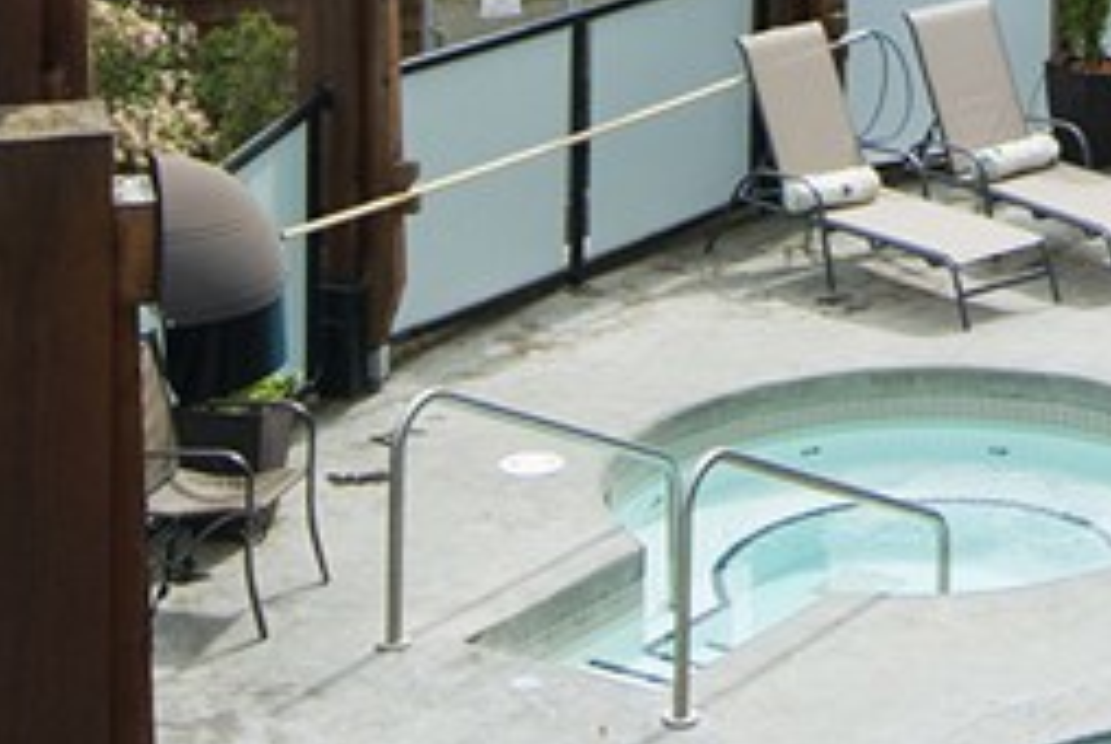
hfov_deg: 15.8
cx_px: 1352
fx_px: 3831
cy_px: -1039
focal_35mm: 124
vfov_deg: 9.8
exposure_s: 1/1000
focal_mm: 21
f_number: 5
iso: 250
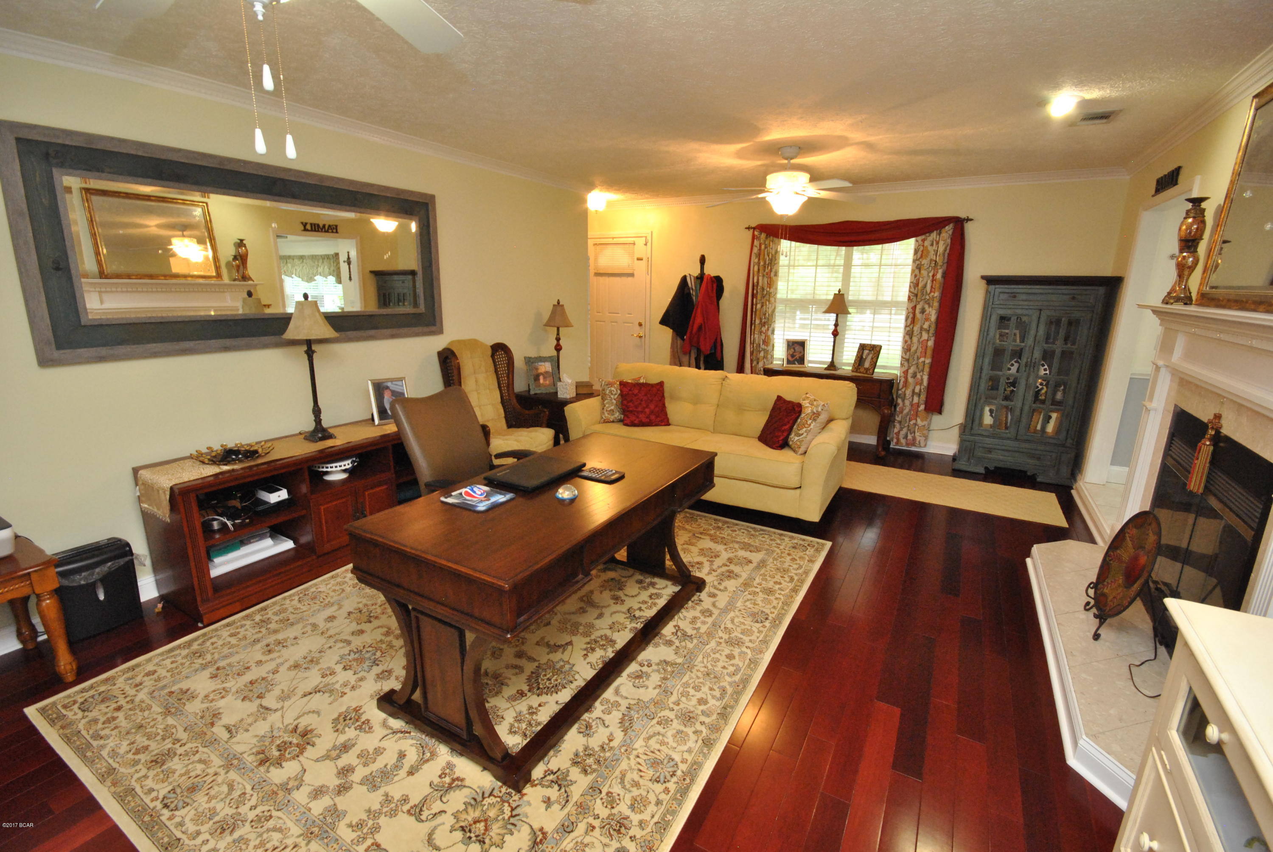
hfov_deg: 100.3
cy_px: 426
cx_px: 636
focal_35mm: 15
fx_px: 531
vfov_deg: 77.5
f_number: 8
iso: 800
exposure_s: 1/8
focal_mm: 10
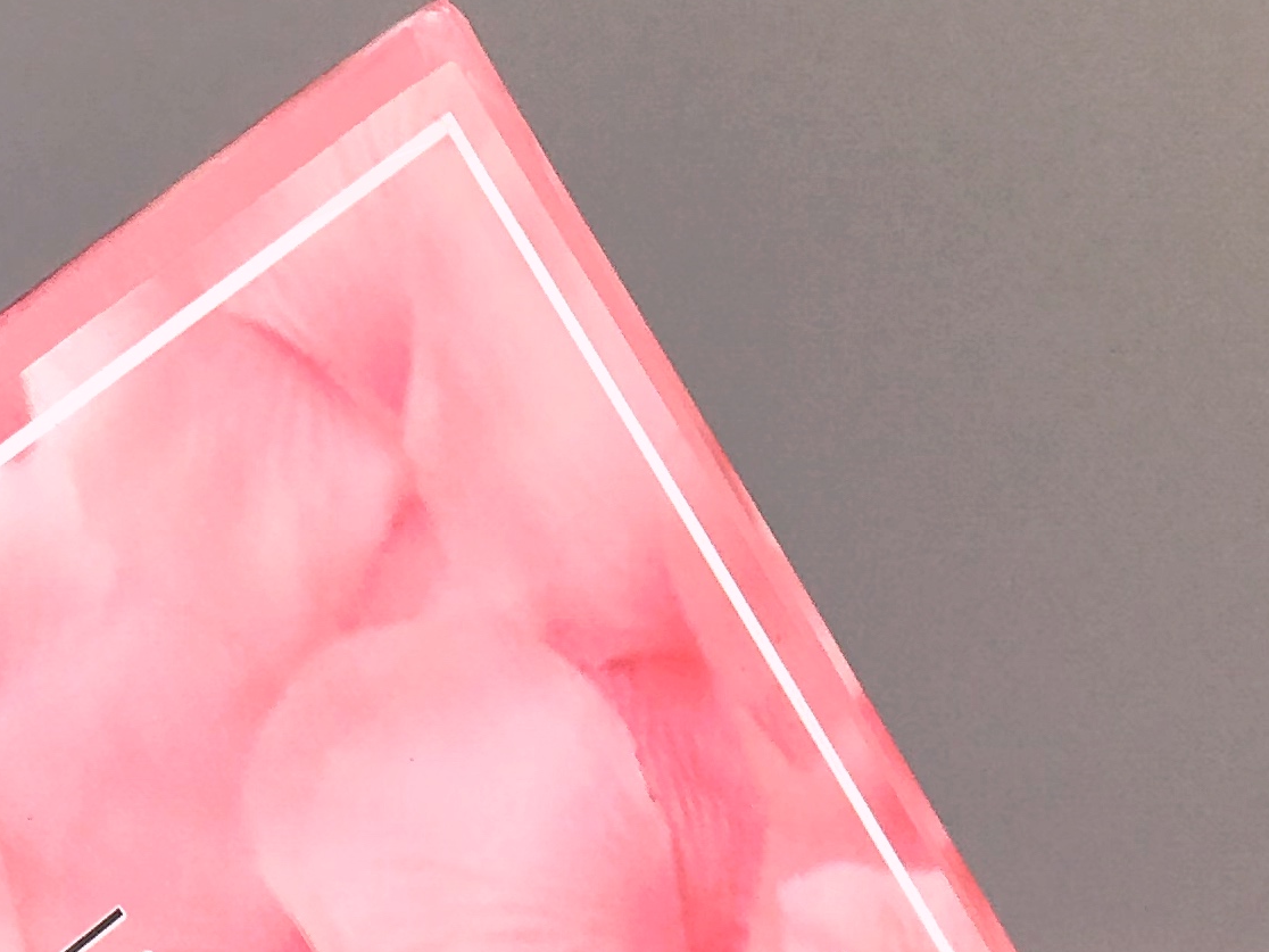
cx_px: 980
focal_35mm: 206
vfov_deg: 7.0
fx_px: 7552
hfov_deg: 9.6
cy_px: 1658
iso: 25
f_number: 2.8
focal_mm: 6.6
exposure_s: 1/100
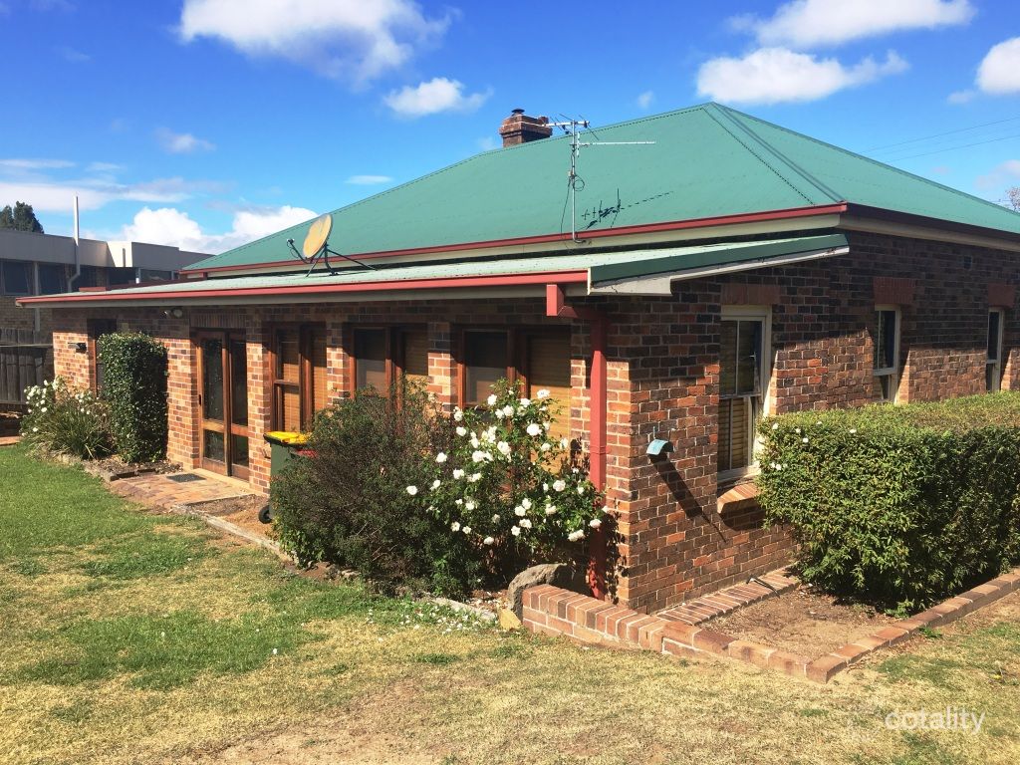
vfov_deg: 48.2
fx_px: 855
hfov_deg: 61.7
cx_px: 510
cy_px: 382
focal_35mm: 29
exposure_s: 1/1304
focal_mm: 4.15
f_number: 2.2
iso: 25
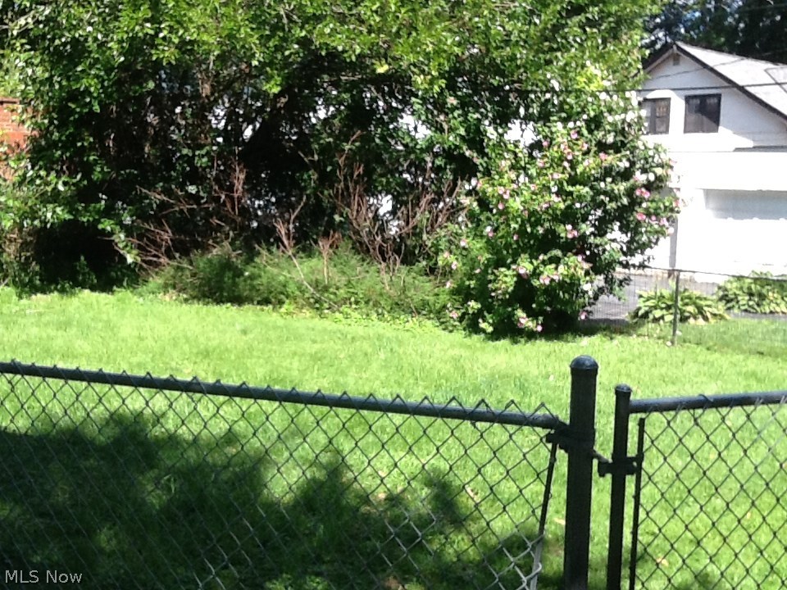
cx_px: 394
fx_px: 1000
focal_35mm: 44
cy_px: 295
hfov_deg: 42.9
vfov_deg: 32.9
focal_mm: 2.03
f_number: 2.4
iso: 40
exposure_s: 1/546
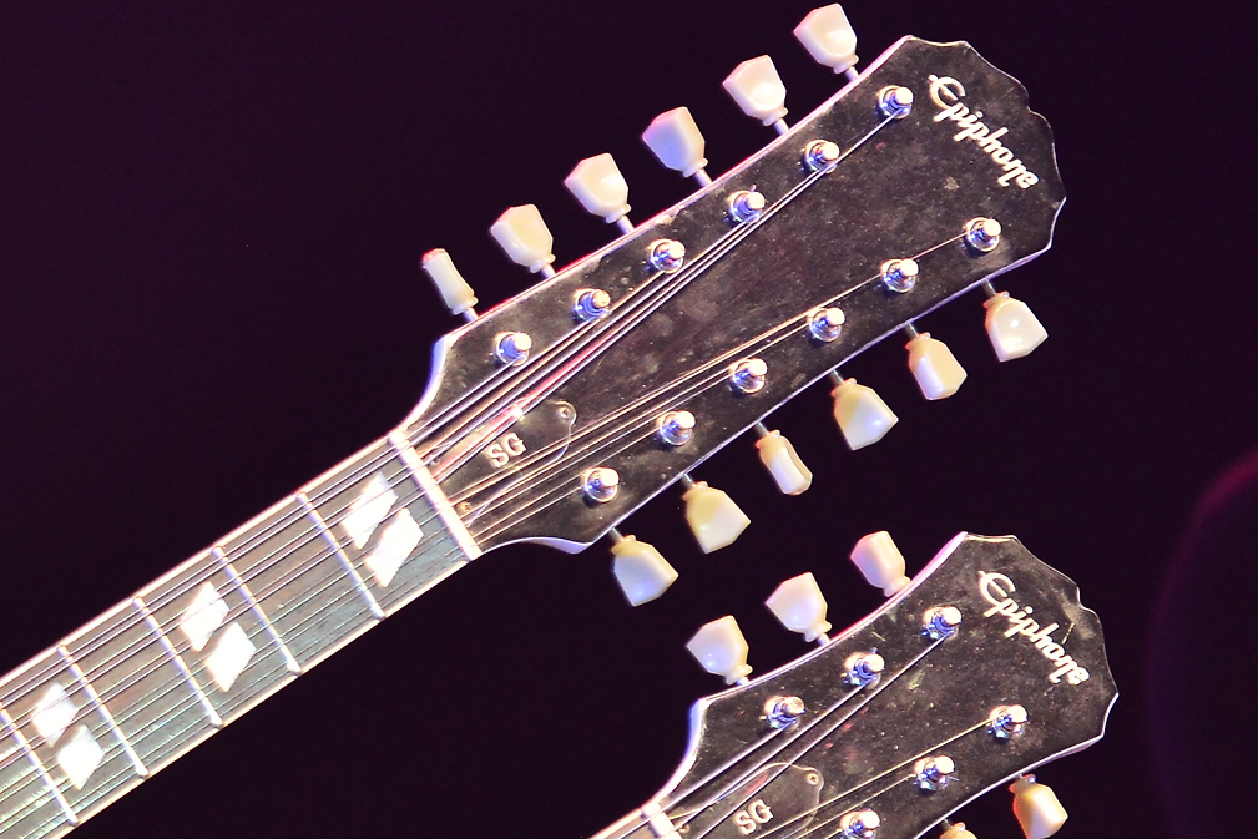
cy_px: 530
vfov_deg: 2.4
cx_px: -797
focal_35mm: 571
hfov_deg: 3.6
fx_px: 19955
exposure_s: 1/400
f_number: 4
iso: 1250
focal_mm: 160
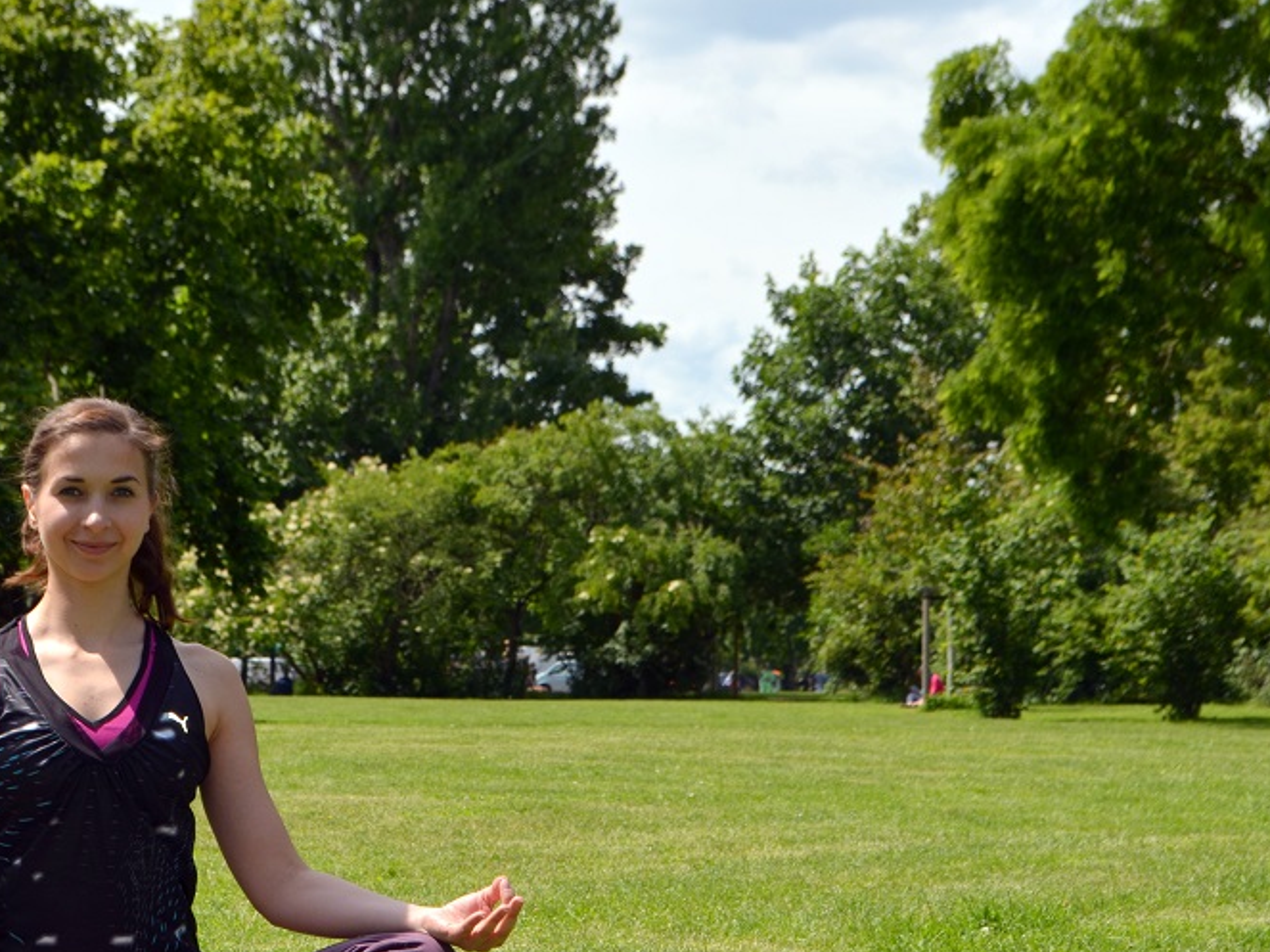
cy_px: 587
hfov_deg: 18.3
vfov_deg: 13.8
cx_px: 414
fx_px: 3925
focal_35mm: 107
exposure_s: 1/200
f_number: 9
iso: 100
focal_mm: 50
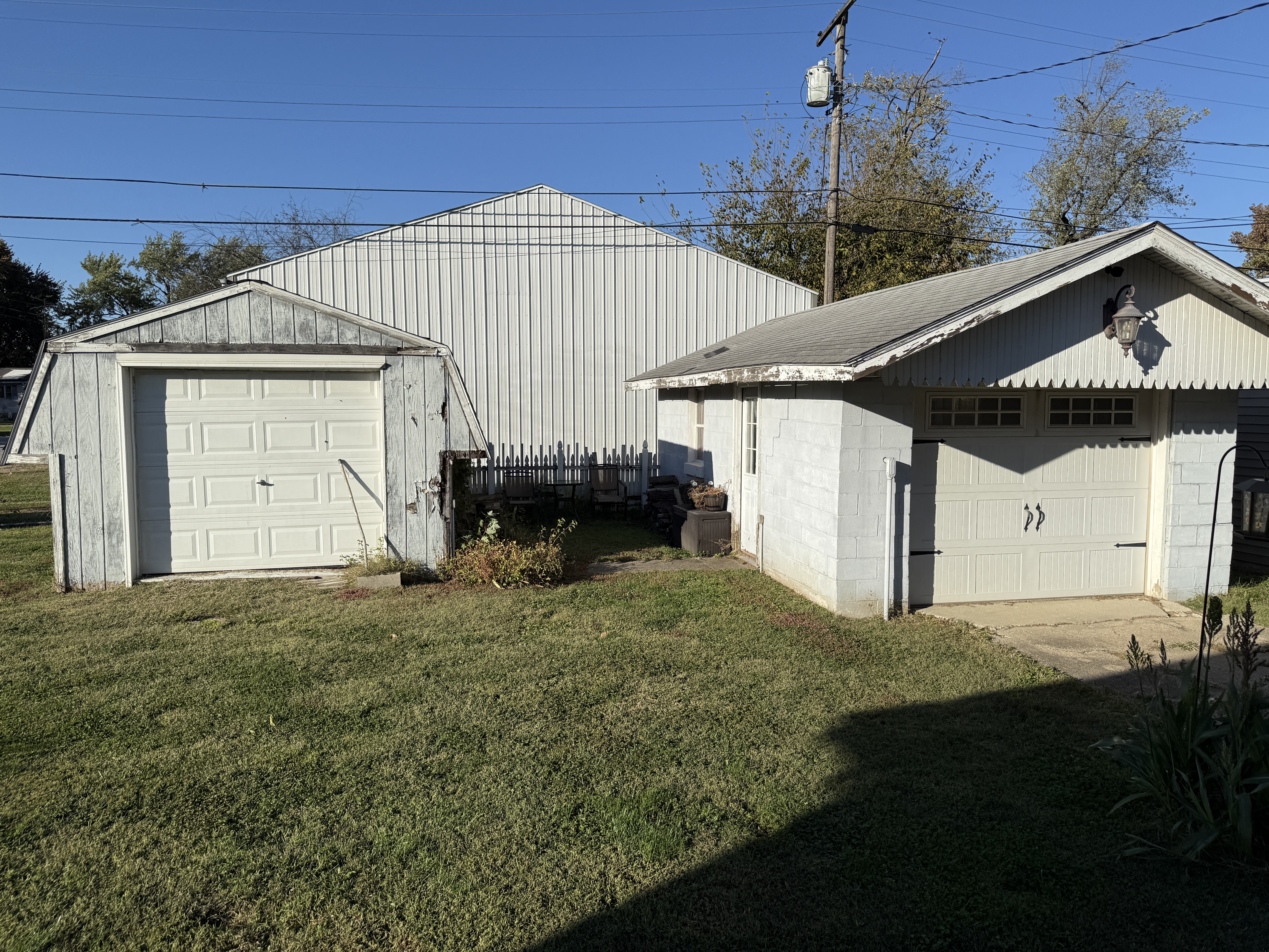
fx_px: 880
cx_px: 634
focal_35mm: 24
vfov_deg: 56.8
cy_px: 476
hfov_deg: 71.6
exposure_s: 1/6711
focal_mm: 6.76
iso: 80
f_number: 1.78
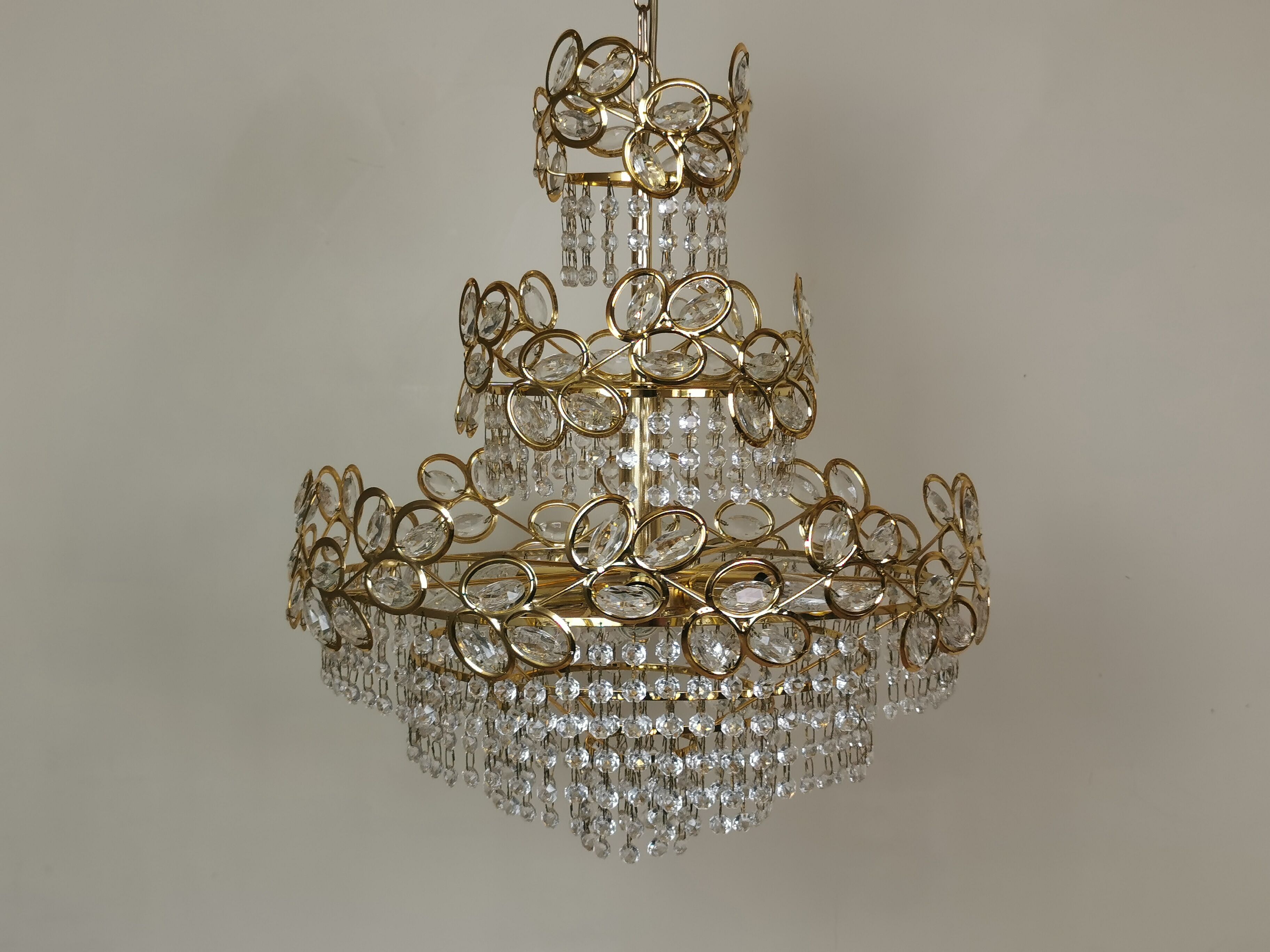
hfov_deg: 32.2
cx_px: 635
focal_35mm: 60
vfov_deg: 24.4
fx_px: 2201
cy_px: 476
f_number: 1.8
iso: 50
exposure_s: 1/100
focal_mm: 5.58
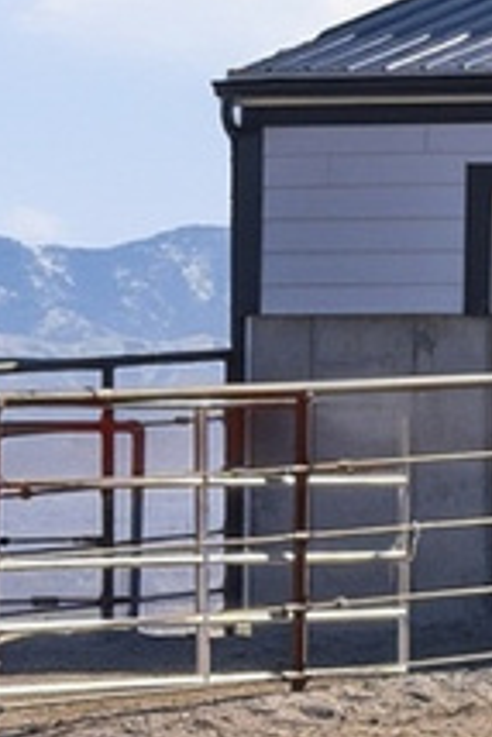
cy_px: 301
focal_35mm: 382
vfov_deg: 5.4
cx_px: 2154
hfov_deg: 3.4
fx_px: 7818
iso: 100
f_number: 8
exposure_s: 1/5000
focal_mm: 40
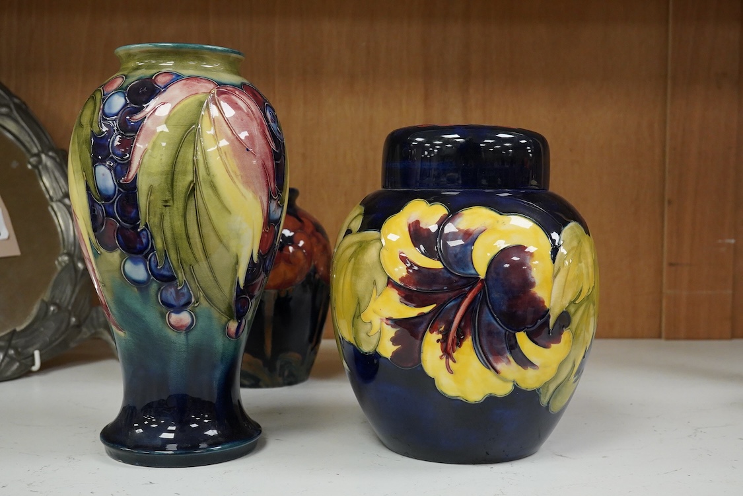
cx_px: 372
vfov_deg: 29.9
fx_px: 929
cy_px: 248
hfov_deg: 43.6
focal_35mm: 45
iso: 3200
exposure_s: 1/200
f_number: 11
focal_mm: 30
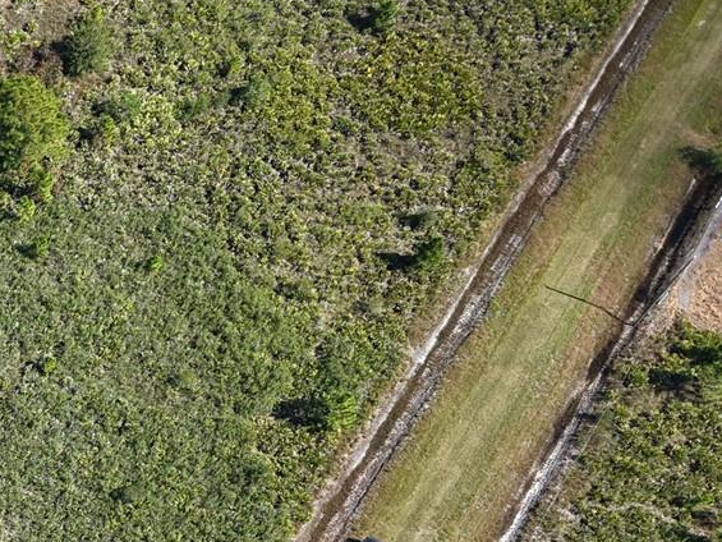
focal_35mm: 68
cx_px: -206
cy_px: 675
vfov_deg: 20.1
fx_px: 1419
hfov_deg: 24.9
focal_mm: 8.67
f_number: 1.8
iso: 100
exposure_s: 1/50
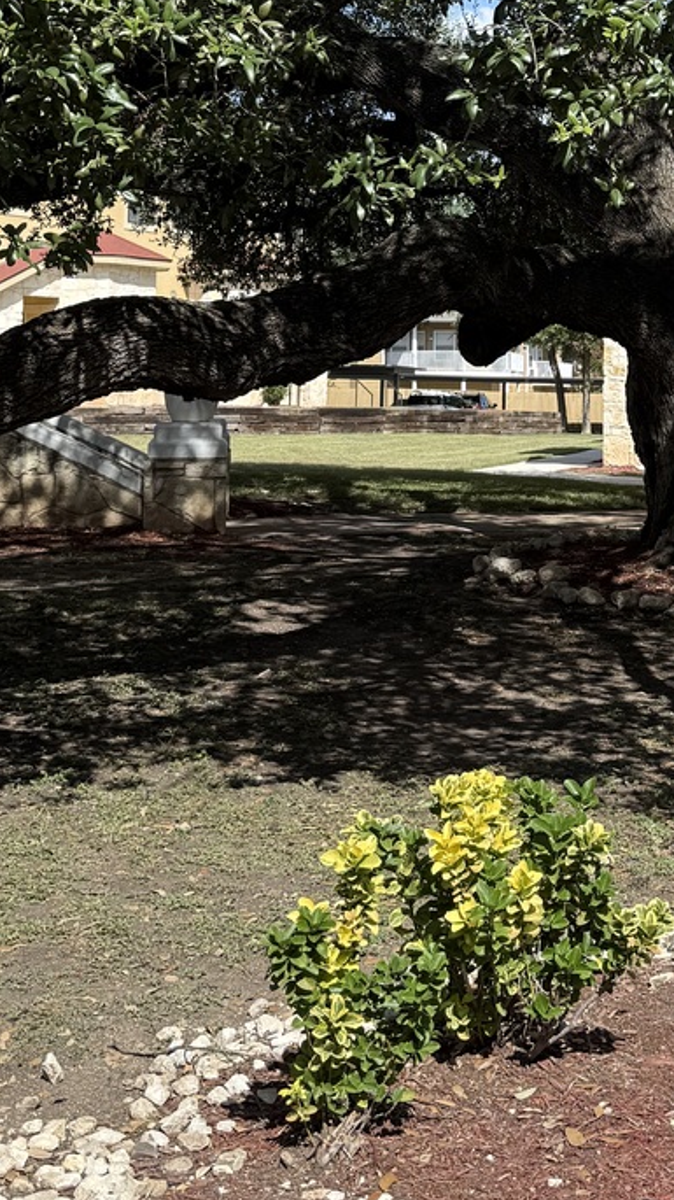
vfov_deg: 37.0
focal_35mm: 55
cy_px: 314
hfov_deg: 21.0
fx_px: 1749
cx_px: 692
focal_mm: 6.76
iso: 80
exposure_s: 1/2611
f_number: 1.78
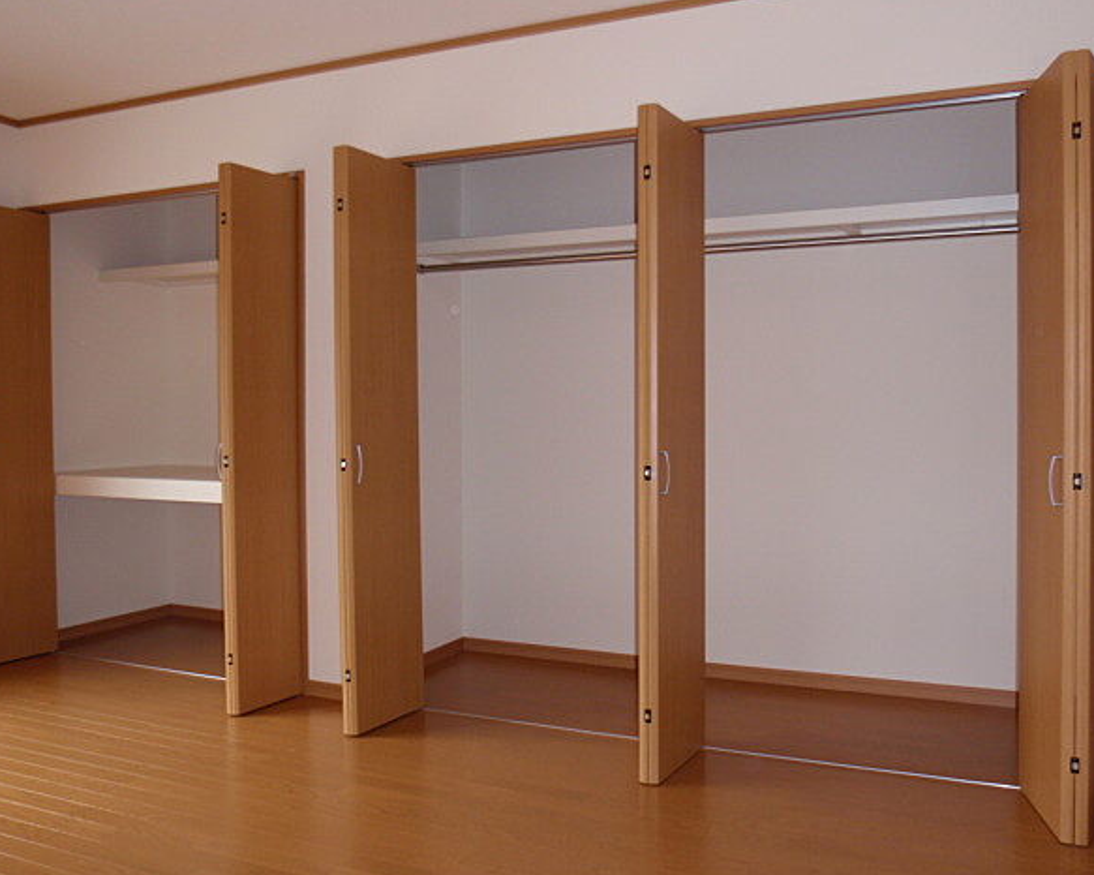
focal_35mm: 30
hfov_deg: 58.8
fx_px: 971
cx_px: 550
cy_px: 428
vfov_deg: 48.5
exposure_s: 1/30
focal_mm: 5
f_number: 3.2
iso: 125
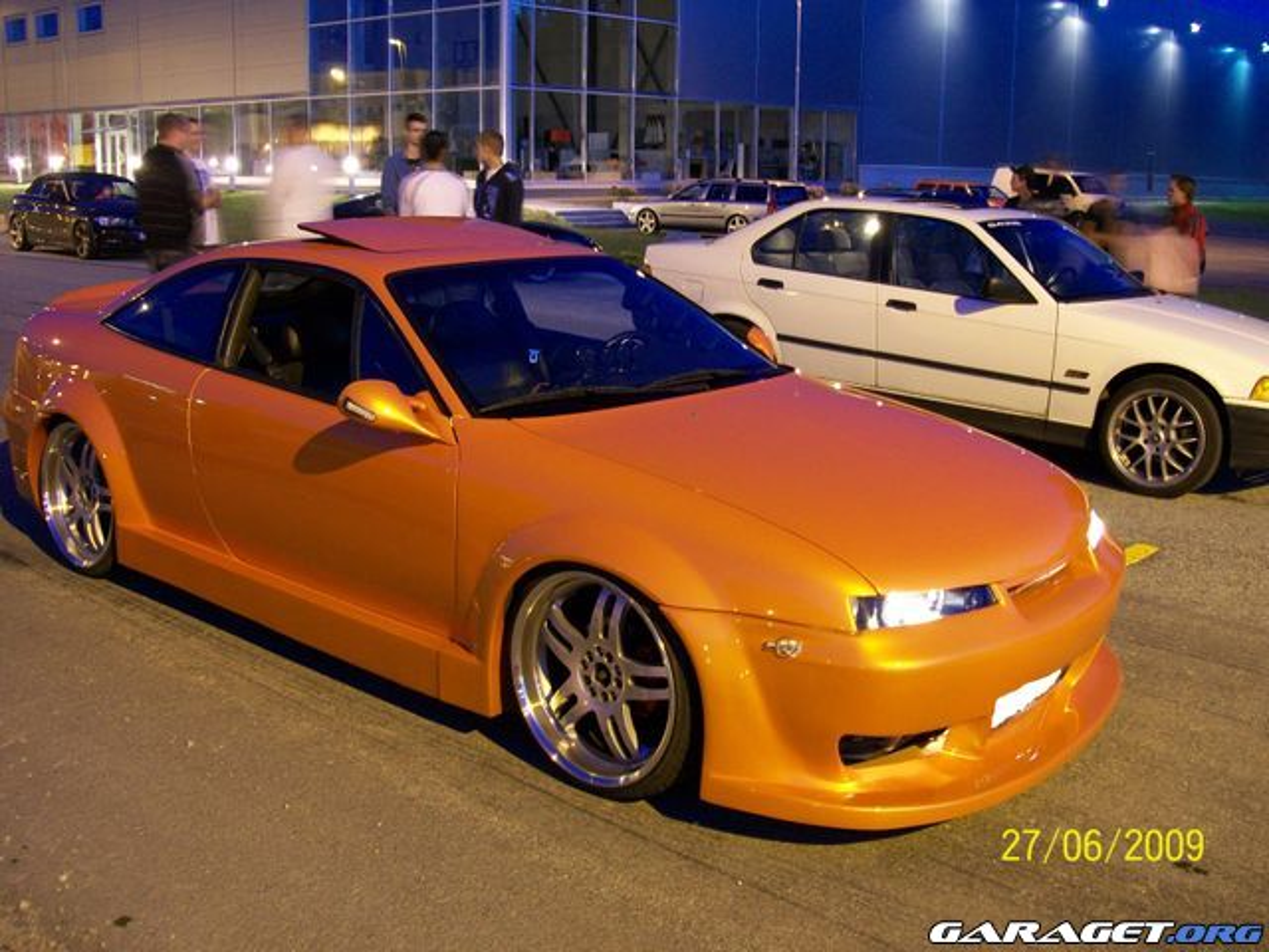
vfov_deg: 39.7
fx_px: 1320
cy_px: 476
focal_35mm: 36
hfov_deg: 51.4
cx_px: 634
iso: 80
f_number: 2.7
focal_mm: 6
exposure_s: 2
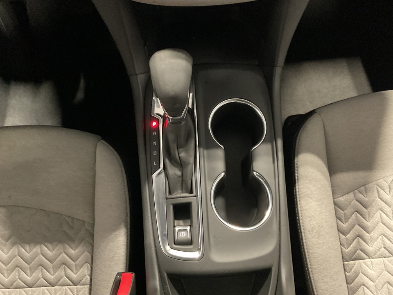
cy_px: 148
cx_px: 196
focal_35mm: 29
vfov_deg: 48.2
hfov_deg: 61.7
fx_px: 329
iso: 500
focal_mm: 3
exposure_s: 1/24
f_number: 1.8
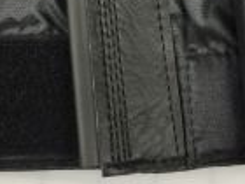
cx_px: 103
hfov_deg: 15.9
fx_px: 878
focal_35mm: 124
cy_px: -165
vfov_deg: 11.0
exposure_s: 1/15
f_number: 2.2
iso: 32
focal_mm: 4.15
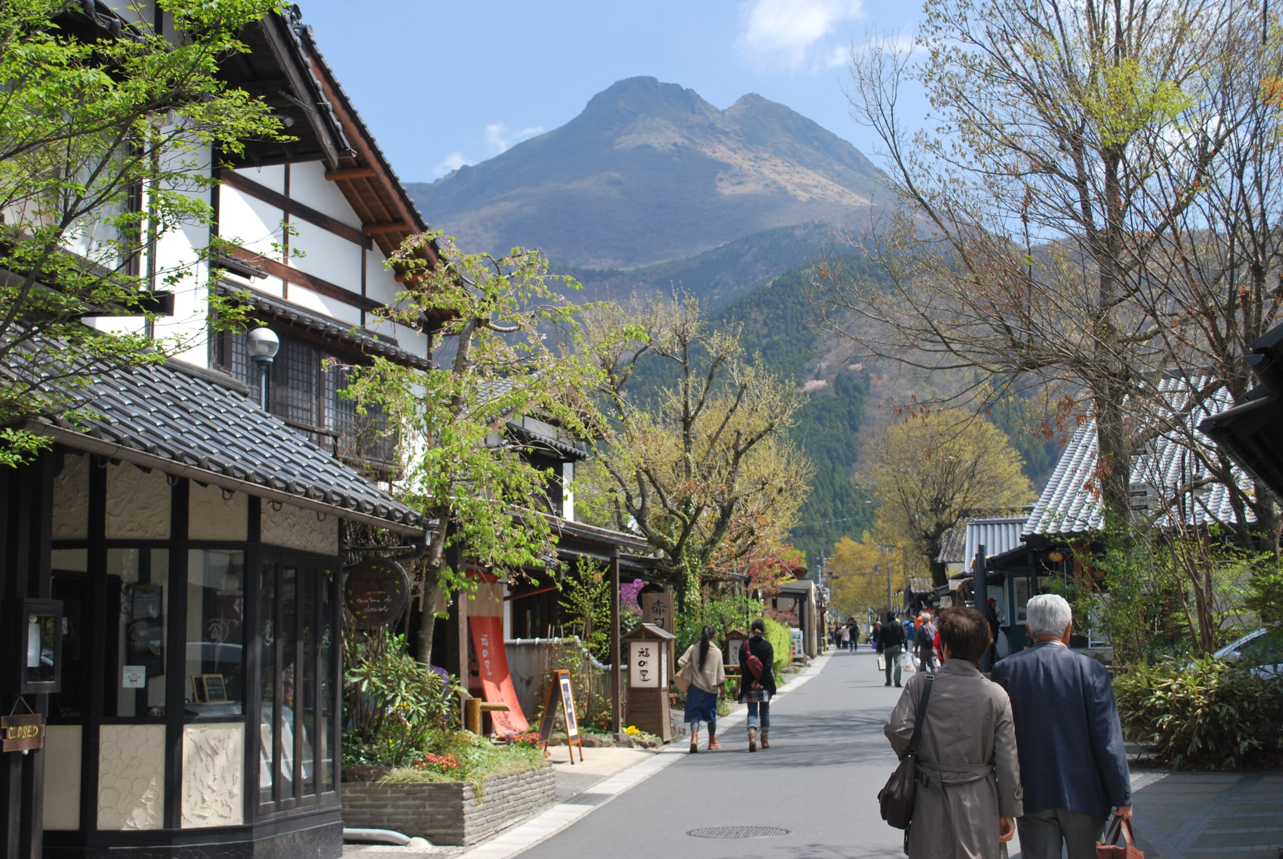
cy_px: 430
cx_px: 642
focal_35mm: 48
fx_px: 1713
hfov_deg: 41.1
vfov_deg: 28.2
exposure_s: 1/200
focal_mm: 32
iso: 100
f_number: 7.1
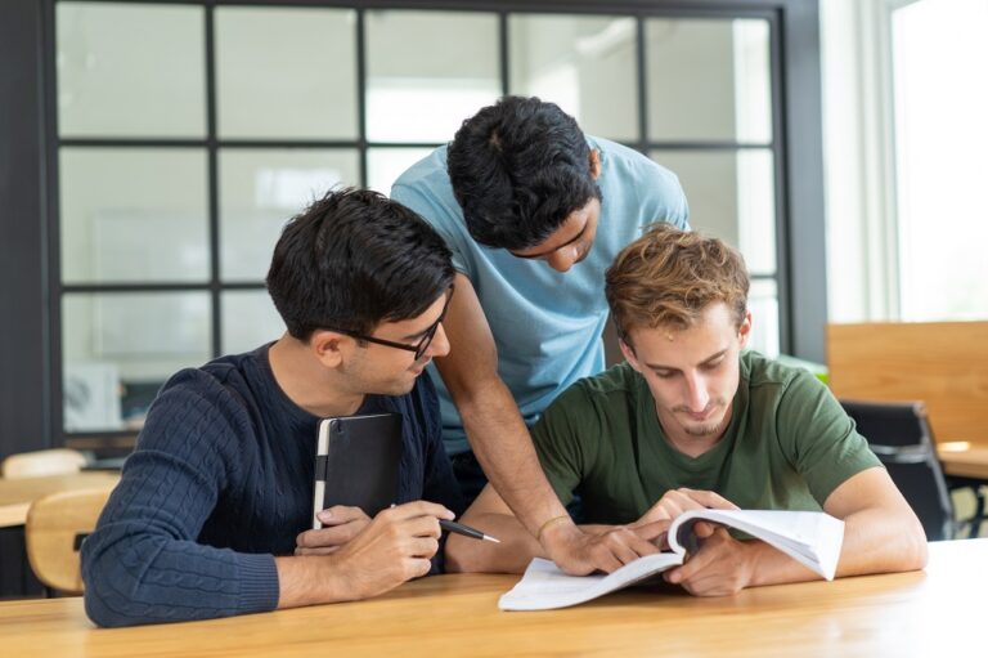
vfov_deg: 24.6
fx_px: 1508
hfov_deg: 36.3
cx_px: 494
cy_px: 329
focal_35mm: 55
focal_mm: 55
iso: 250
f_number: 2.5
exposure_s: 1/200
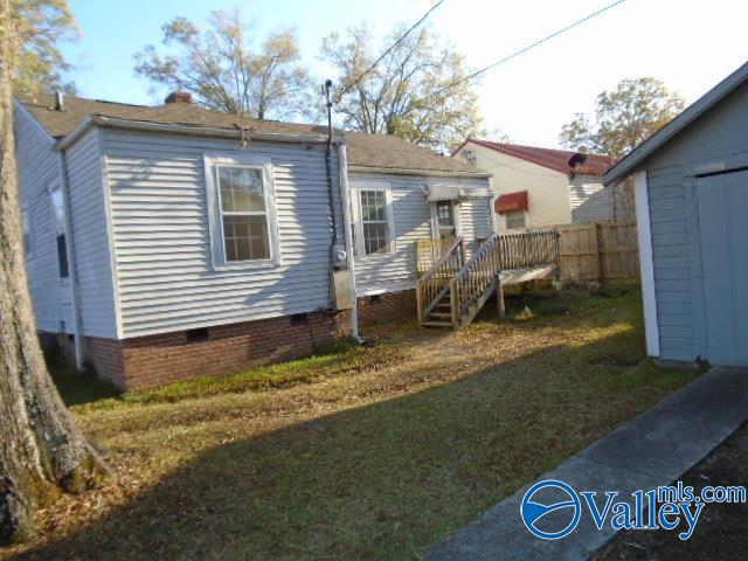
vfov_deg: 53.1
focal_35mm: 26
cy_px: 280
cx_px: 374
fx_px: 562
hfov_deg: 67.3
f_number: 3.2
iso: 100
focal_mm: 4.6
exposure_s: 1/250
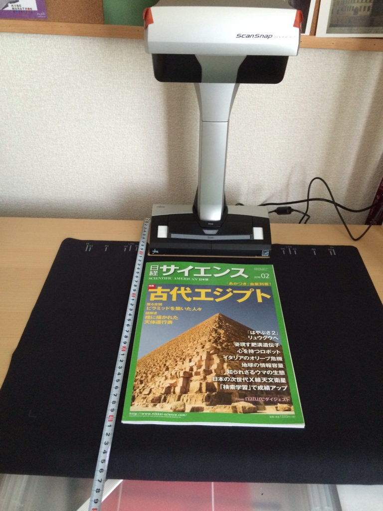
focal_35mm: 29
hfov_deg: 48.2
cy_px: 256
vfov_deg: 61.7
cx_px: 192
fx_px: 428
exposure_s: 1/15
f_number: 2.2
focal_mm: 4.15
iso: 320
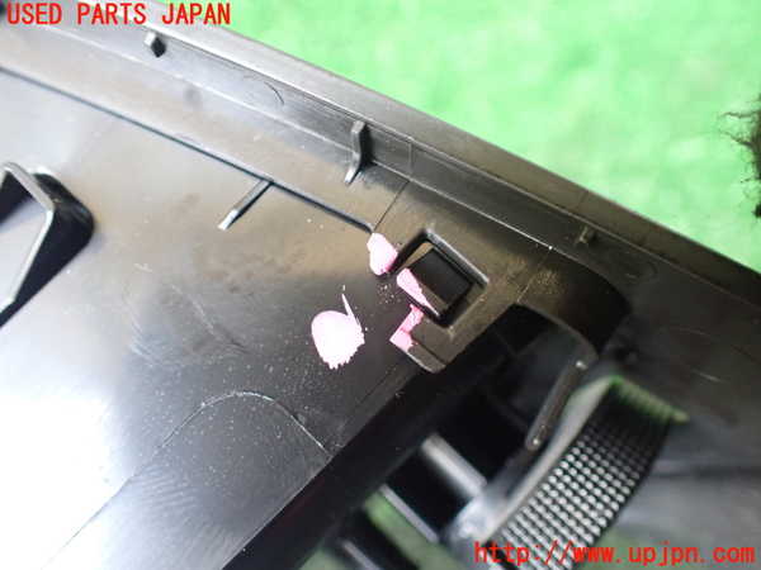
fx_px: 660
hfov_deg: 60.0
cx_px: 380
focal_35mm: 30
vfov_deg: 46.8
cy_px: 285
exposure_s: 1/125
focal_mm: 5.4
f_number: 2.3
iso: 800
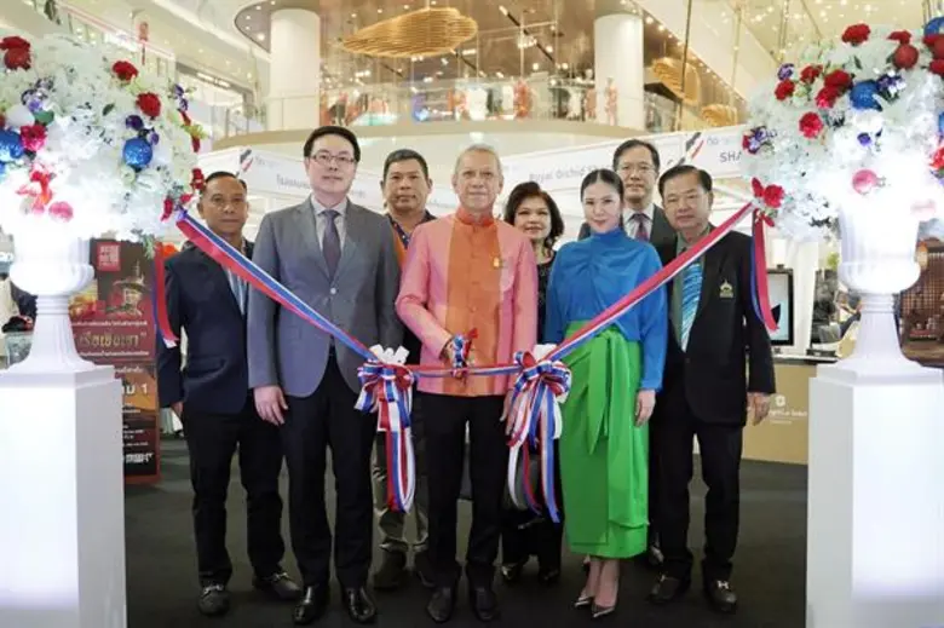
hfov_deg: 65.5
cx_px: 472
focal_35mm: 28
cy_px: 314
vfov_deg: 46.3
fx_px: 734
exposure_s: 1/100
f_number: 2.8
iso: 400
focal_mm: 28
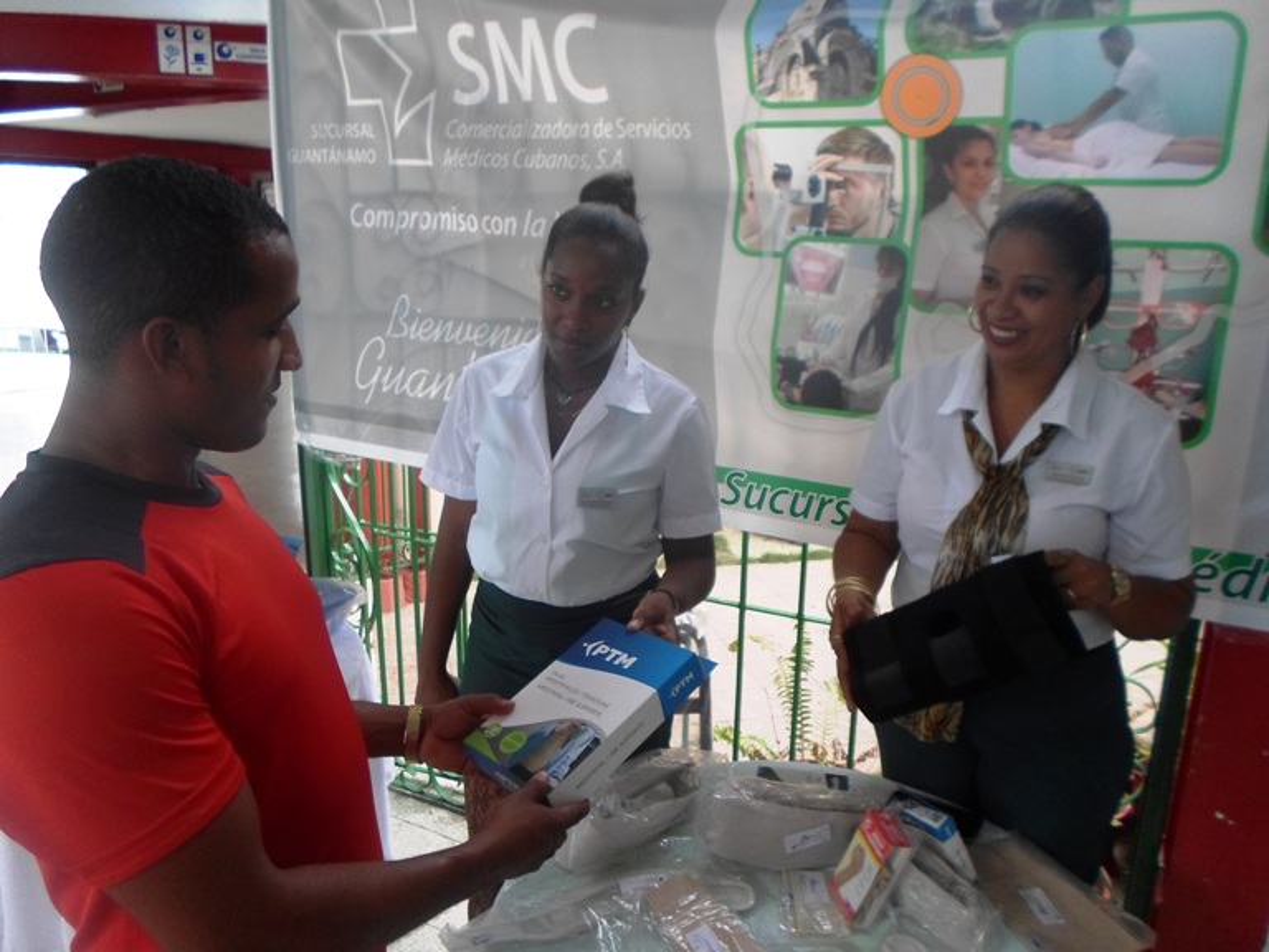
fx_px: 916
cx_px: 634
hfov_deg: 69.4
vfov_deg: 54.9
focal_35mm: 25
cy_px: 476
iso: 80
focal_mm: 4.5
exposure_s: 1/60
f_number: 2.5
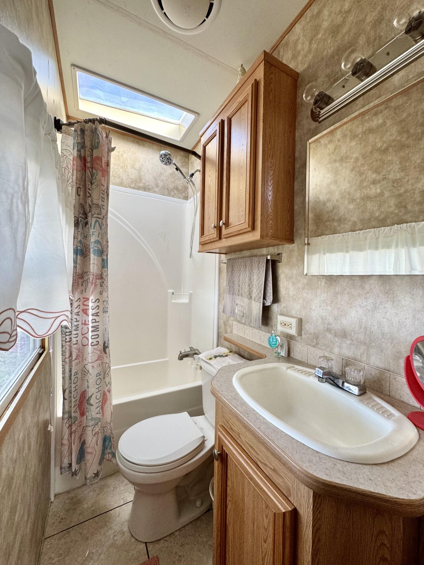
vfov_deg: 102.1
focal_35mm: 14
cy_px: 282
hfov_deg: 85.7
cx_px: 212
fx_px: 229
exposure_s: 1/99
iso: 160
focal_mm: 2.22
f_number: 2.2
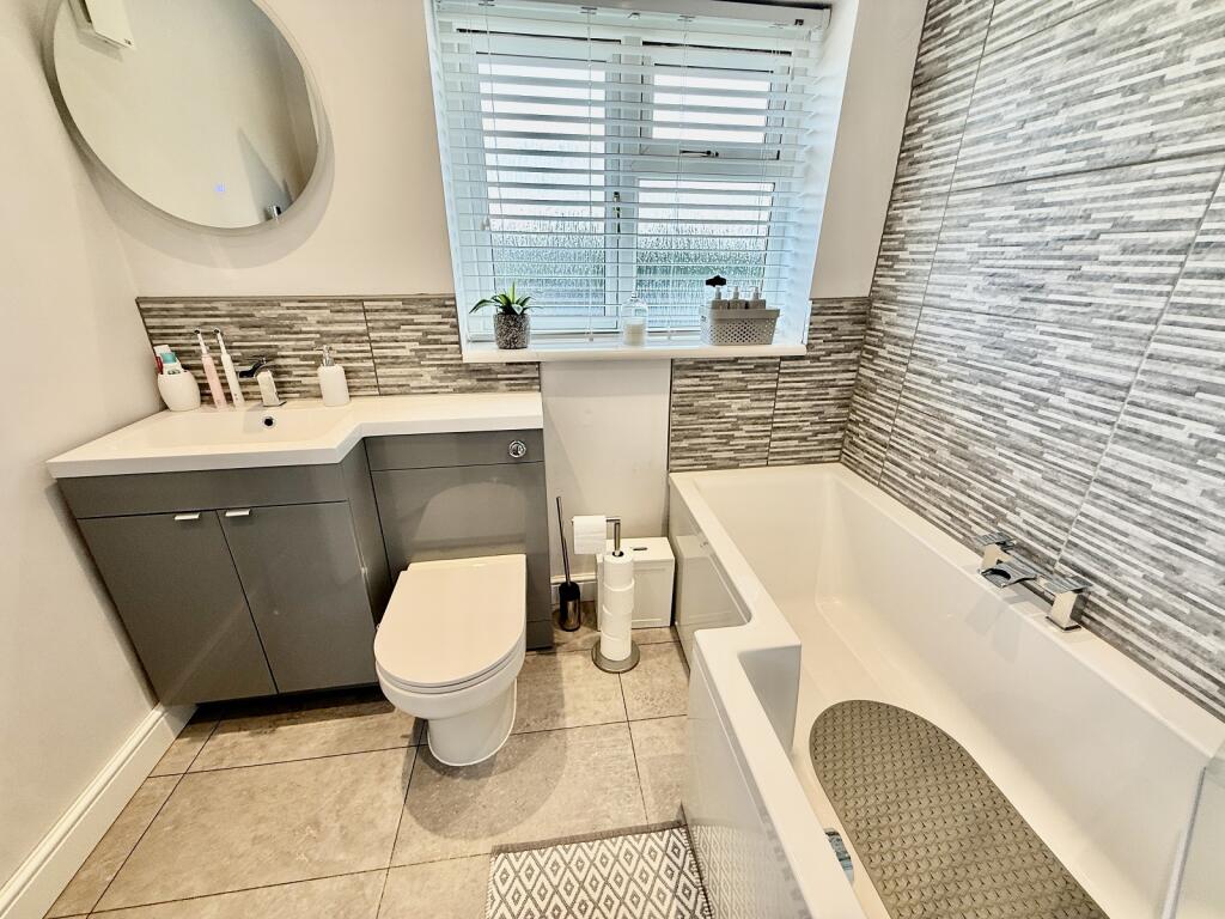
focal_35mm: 14
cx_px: 612
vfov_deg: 85.7
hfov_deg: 102.1
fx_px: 495
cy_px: 460
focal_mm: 2.22
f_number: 2.2
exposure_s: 1/100
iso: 64
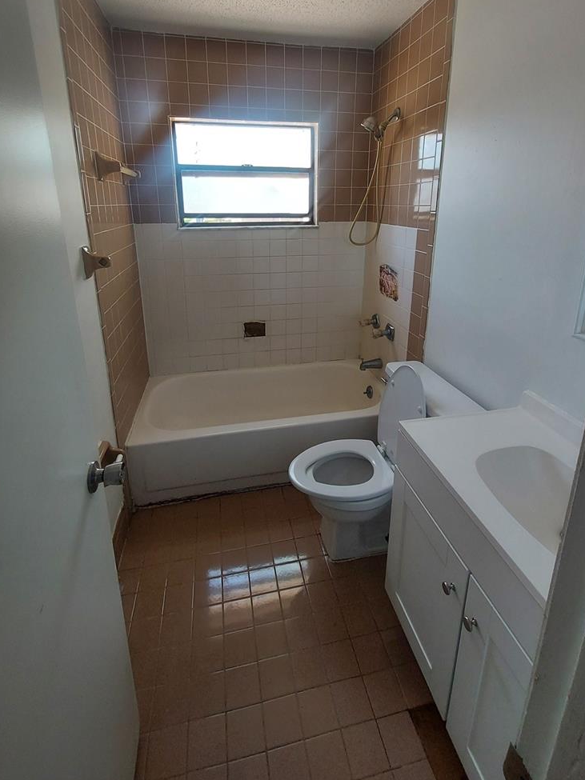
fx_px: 361
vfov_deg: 93.1
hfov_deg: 78.1
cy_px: 307
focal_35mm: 16
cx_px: 300
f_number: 2.2
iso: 64
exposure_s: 1/60
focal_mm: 1.74
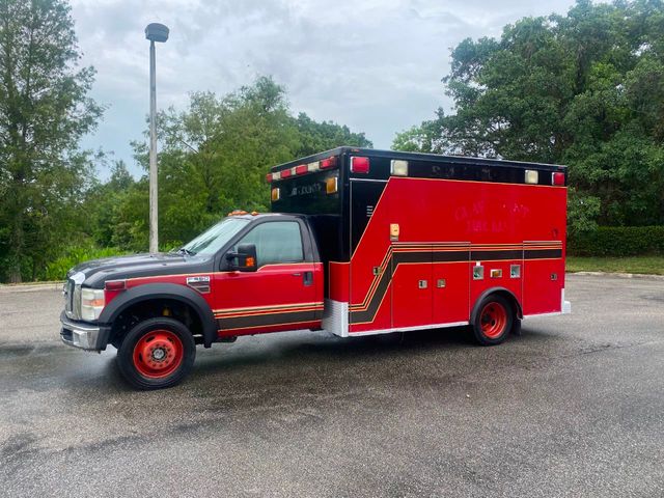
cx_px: 332
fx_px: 499
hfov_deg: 67.3
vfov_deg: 53.1
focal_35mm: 26
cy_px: 249
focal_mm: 4.25
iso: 32
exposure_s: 1/1170
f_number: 1.8
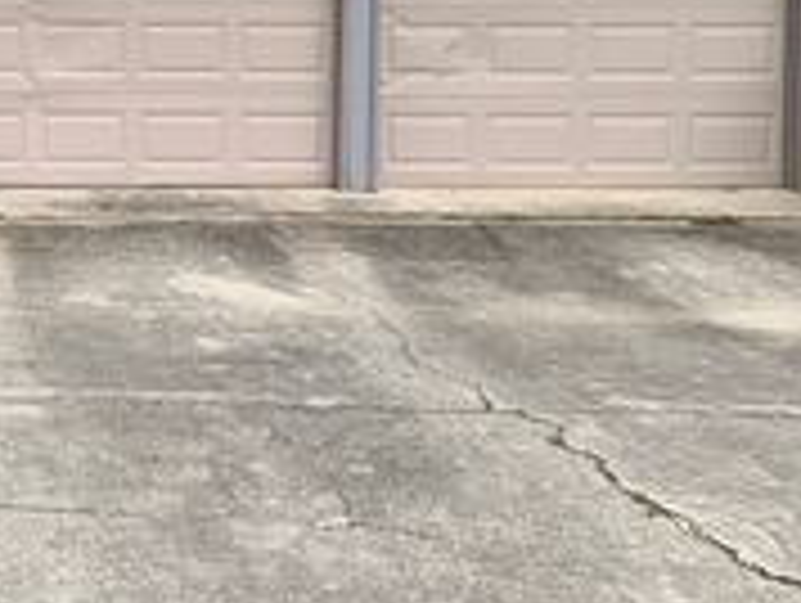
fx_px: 1691
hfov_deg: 25.5
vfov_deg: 19.6
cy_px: -11
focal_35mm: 73
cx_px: 27
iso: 25
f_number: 1.8
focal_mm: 4.25
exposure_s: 1/856
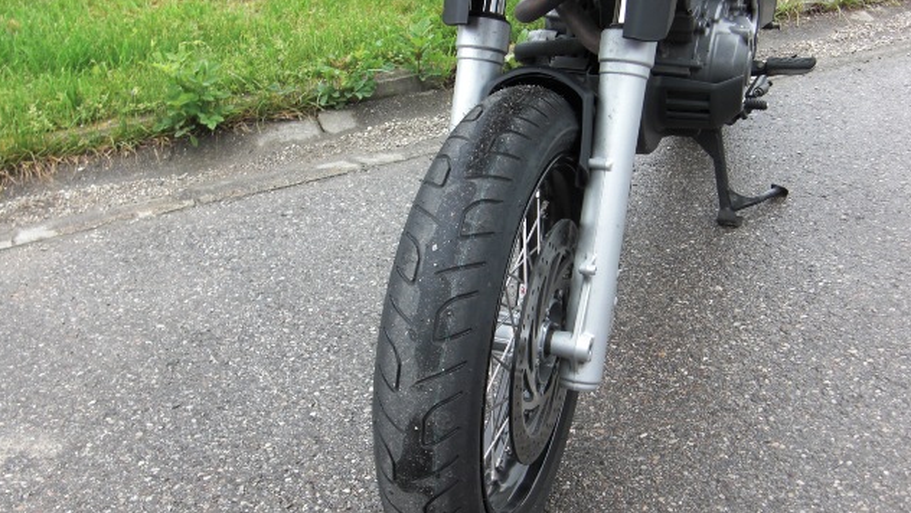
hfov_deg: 47.3
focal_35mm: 43
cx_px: 457
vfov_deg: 27.7
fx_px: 1039
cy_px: 265
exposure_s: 1/125
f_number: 3
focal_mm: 6.9
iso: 50
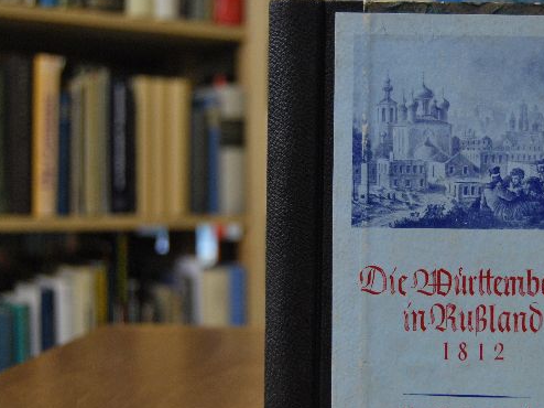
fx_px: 1064
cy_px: 255
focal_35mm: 68
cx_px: 386
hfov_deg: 28.4
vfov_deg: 21.6
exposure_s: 1/30
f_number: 4.5
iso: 560
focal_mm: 31
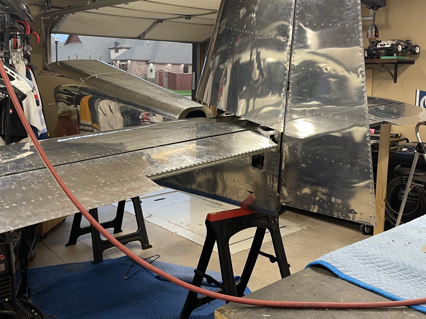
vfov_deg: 40.2
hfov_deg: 52.4
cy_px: 108
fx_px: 431
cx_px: 177
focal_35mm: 35
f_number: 1.6
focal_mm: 5.1
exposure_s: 1/60
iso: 125
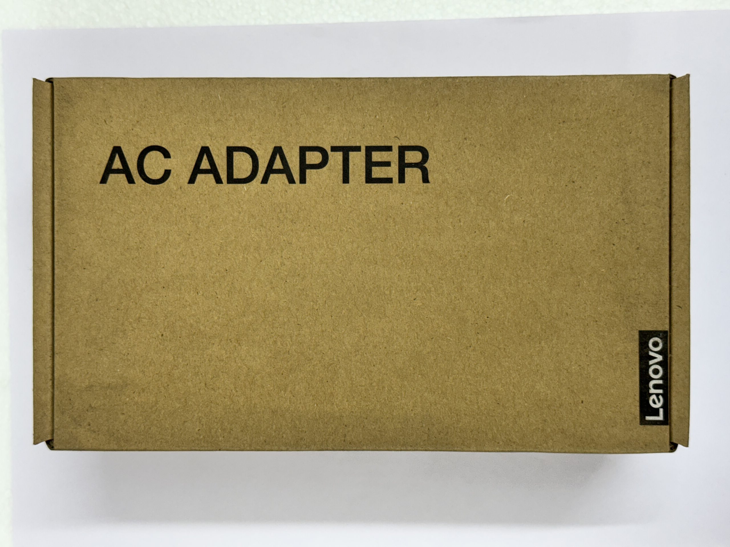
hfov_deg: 39.7
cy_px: 274
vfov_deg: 30.3
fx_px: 1012
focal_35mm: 48
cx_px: 365
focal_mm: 6.76
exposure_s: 1/100
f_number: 1.78
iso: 125
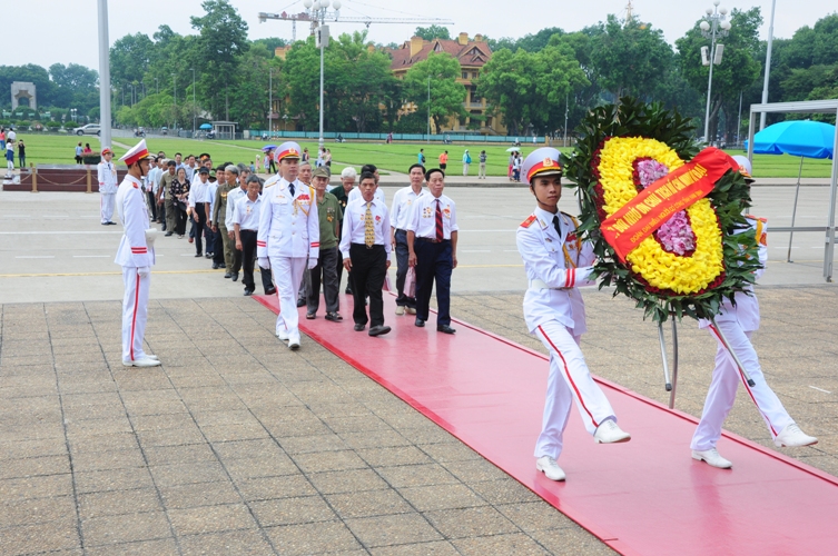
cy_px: 278
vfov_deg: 28.0
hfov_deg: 41.2
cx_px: 419
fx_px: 1116
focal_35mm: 48
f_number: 10
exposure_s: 1/125
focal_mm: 32
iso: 200
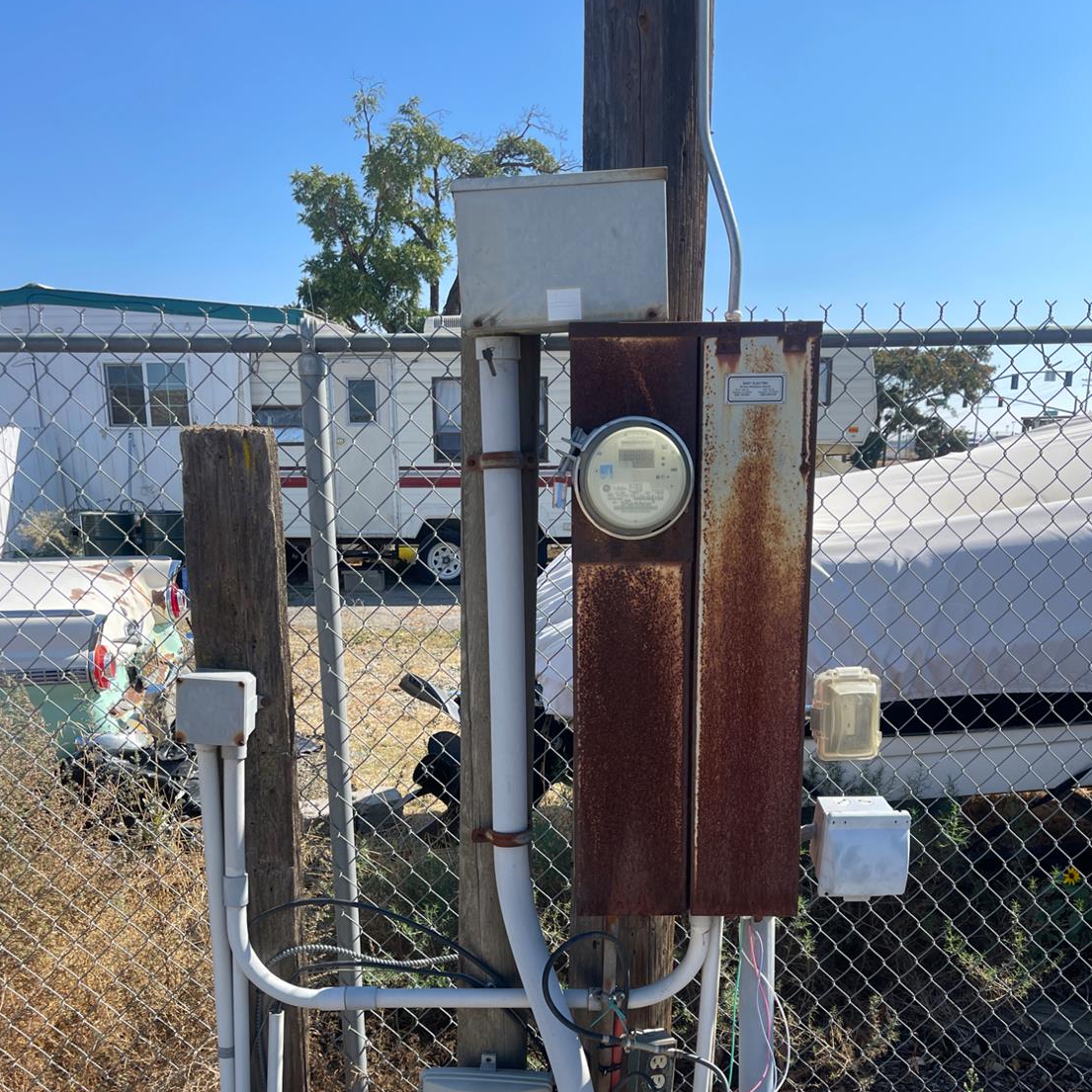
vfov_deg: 52.9
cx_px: 547
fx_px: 1071
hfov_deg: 54.0
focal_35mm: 30
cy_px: 734
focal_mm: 5.1
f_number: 1.6
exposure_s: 1/1739
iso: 32
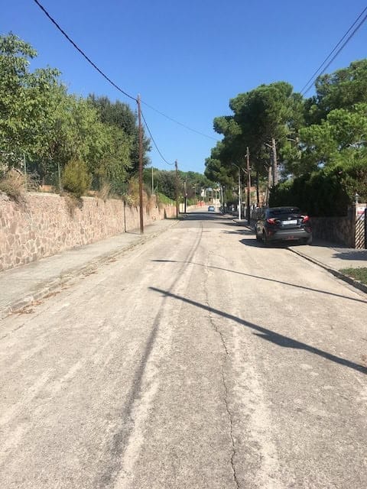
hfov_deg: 48.2
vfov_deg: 61.7
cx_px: 184
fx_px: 410
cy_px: 244
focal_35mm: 29
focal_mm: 4.2
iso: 25
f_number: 2.2
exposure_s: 1/1570
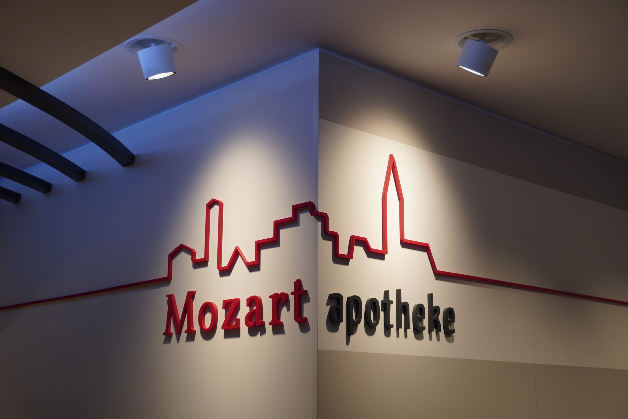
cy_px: 210
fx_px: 890
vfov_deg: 26.5
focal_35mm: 51
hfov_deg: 38.9
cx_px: 314
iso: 125
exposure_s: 1/160
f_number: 5
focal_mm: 34
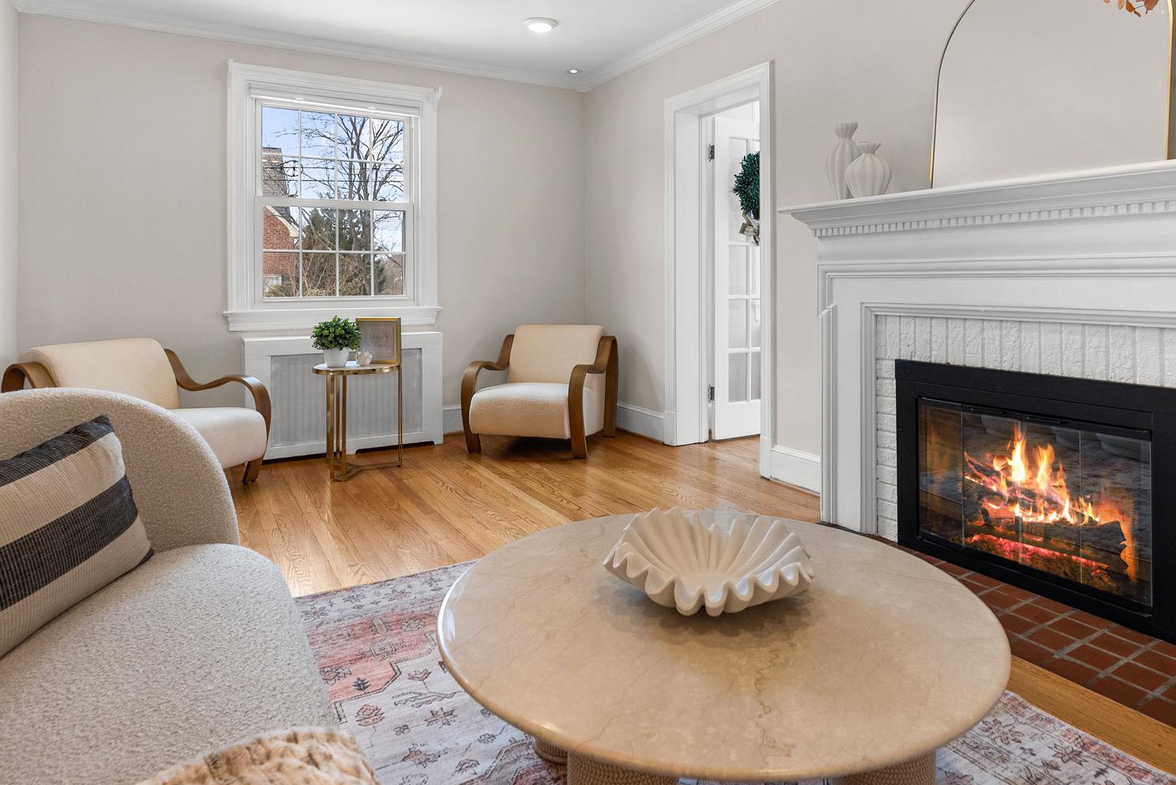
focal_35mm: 22
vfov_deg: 56.4
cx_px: 626
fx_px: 719
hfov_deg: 78.5
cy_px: 281
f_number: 5.6
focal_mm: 16
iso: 800
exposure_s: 1/25
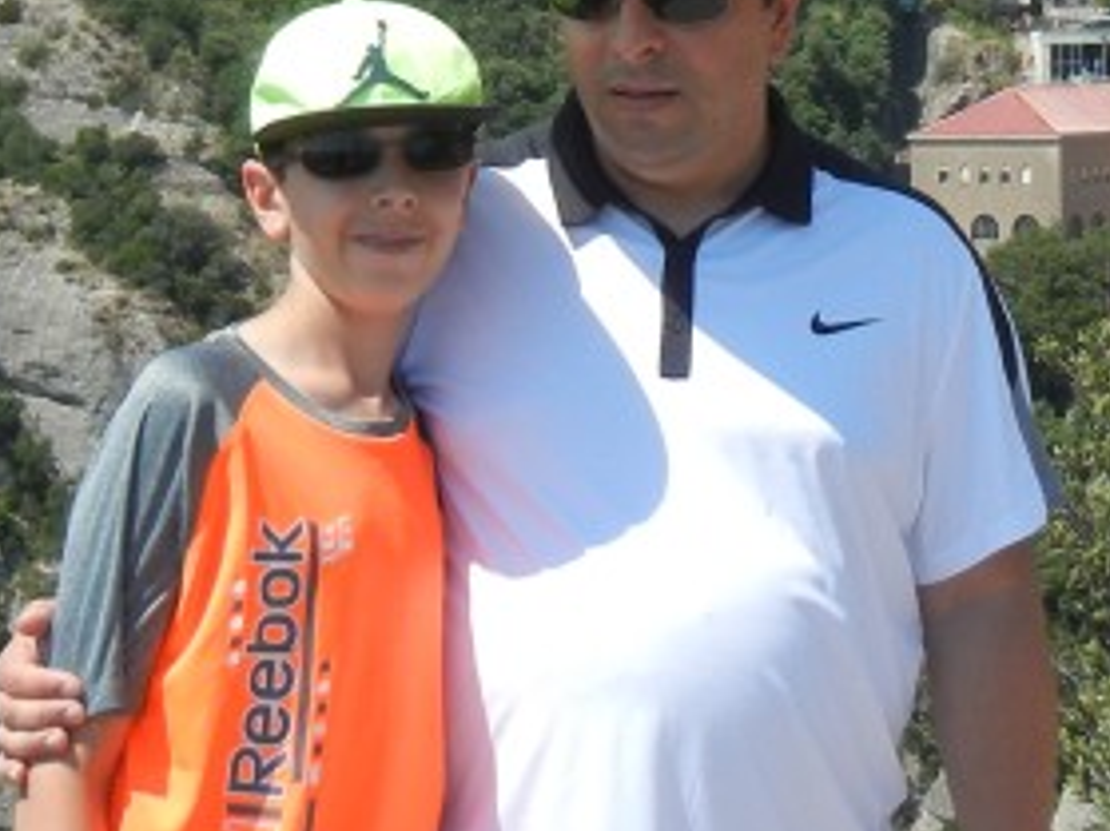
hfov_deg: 17.8
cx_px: 776
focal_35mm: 110
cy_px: 40
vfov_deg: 13.3
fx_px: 3526
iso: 160
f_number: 7
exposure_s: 1/348
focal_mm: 5.4
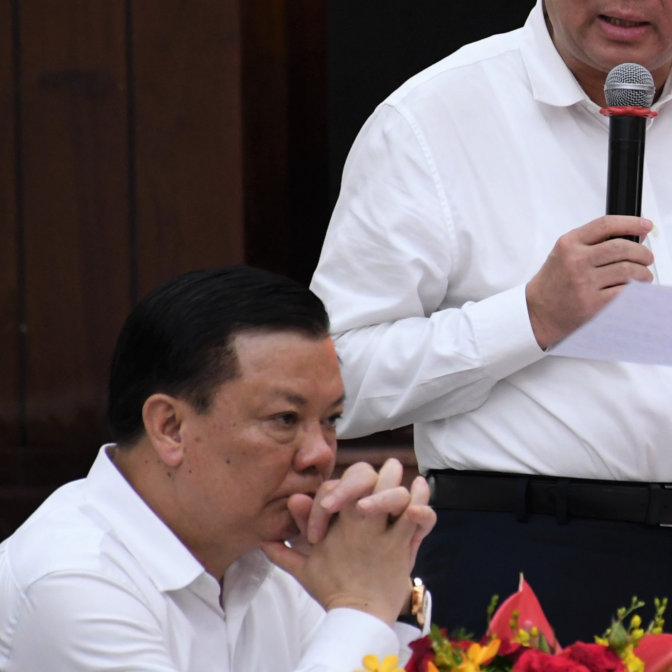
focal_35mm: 345
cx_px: 536
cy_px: 238
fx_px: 7577
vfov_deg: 5.1
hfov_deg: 5.1
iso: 1800
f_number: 5.6
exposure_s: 1/125
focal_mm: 122
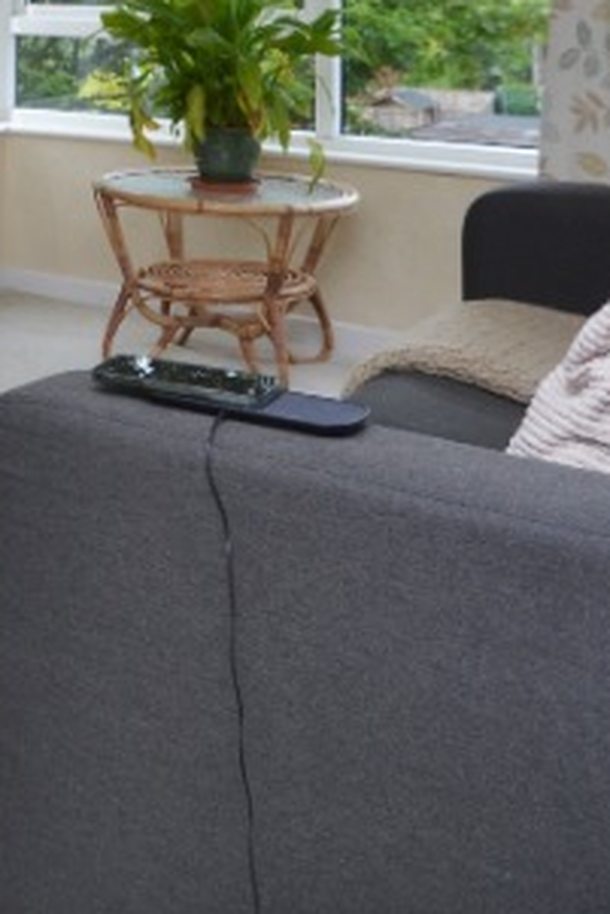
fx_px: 1295
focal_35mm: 51
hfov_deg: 22.5
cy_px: -8
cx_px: -267
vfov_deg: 35.1
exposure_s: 1/250
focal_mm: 10
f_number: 3.5
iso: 100
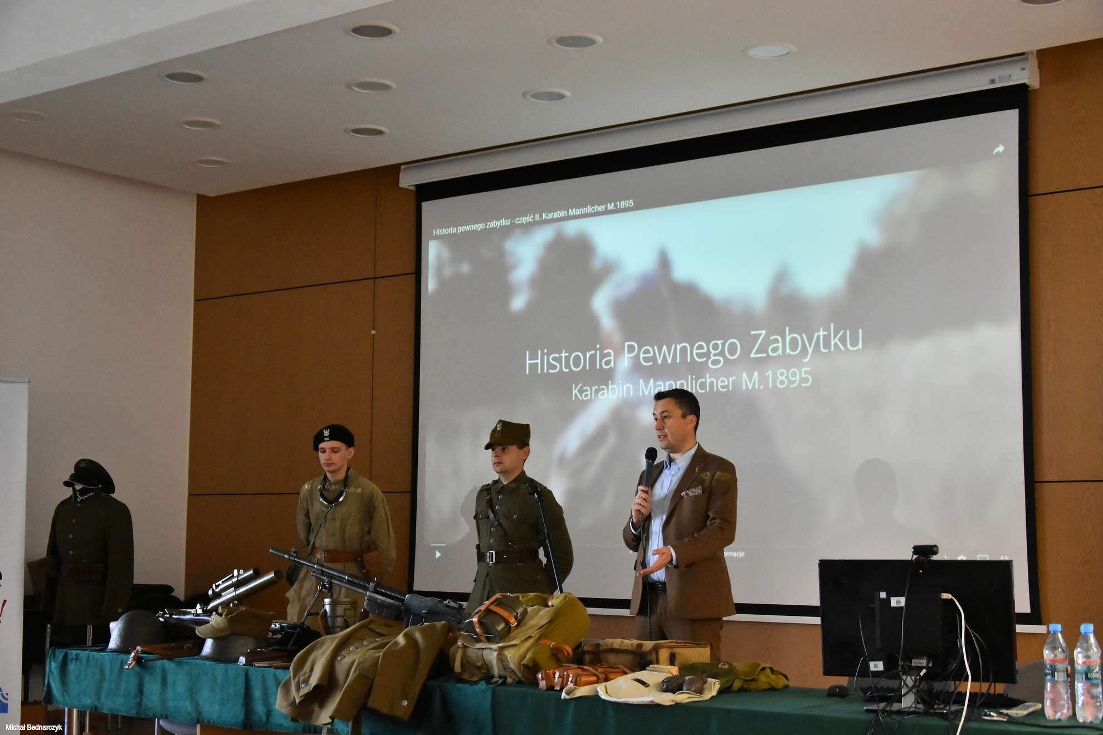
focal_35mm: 51
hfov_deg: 38.9
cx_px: 552
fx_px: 1562
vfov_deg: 26.5
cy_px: 368
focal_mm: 34
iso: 3200
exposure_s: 1/160
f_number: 4.2
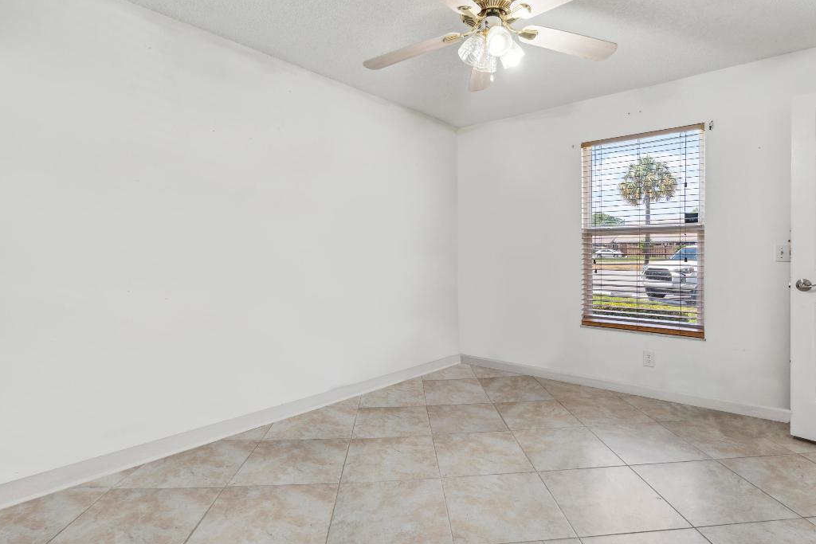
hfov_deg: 89.8
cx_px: 439
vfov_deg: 67.3
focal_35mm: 18
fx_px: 408
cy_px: 252
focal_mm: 16
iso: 200
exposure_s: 1/10
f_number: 8
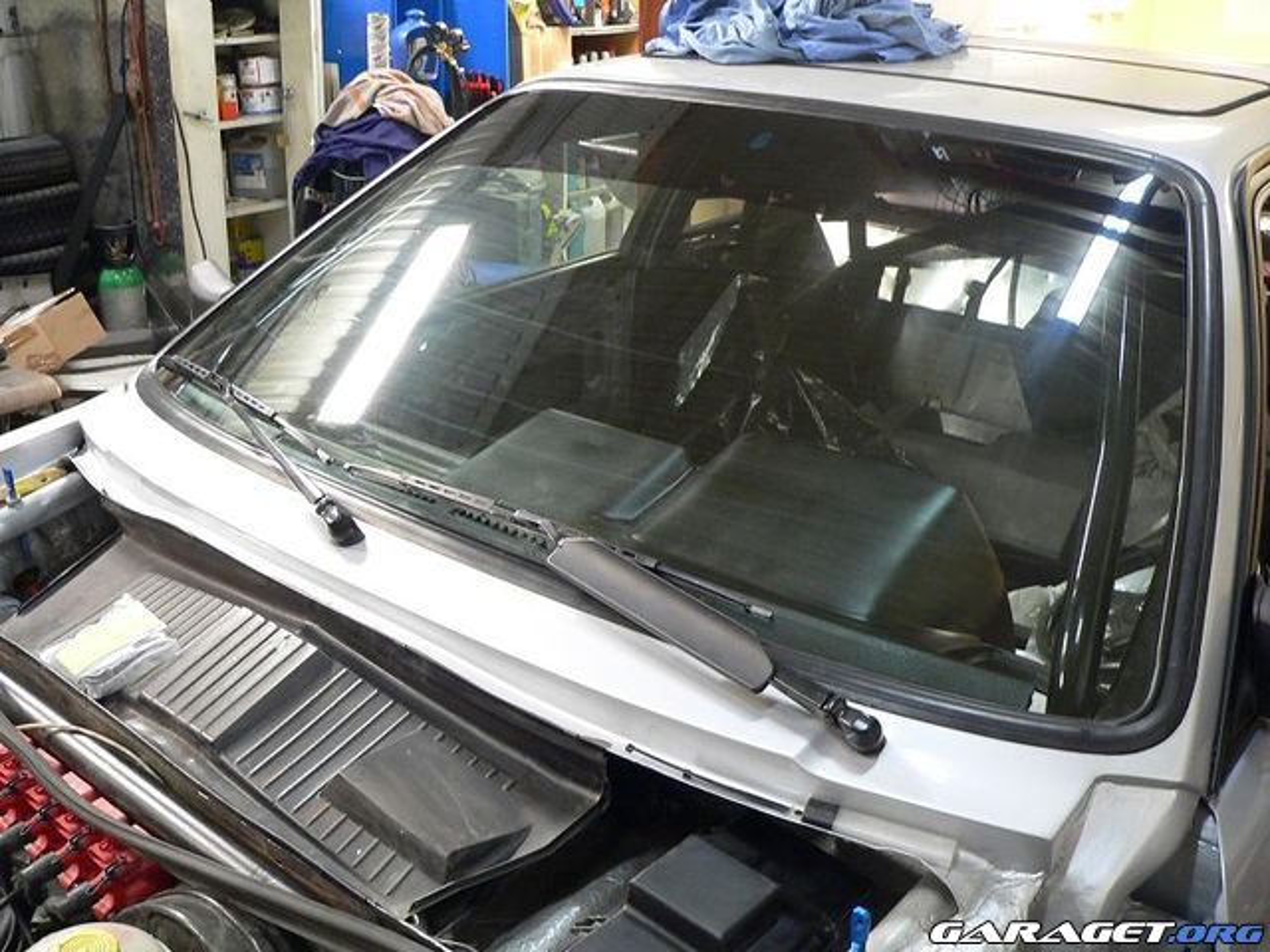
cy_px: 476
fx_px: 1321
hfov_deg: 51.4
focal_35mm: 36
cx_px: 635
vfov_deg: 39.7
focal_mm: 6
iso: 200
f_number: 2.8
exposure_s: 1/5
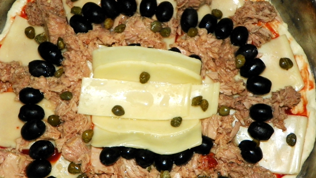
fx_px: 411
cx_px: 157
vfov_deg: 24.4
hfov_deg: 42.1
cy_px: 111
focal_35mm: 49
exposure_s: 1/160
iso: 200
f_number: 3.2
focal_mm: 7.9
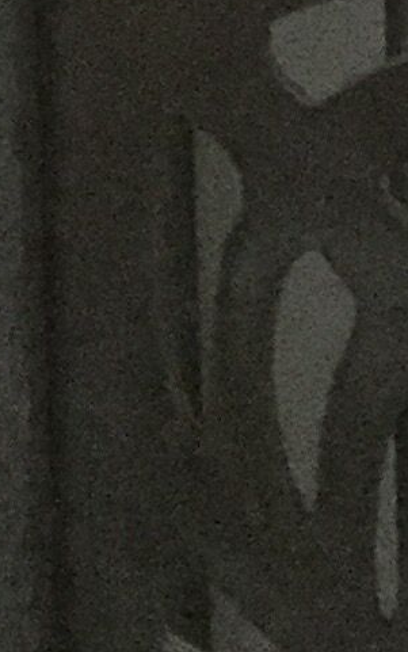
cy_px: -843
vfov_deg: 8.7
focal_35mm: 223
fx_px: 3964
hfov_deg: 5.6
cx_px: 1190
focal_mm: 3.3
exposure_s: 1/17
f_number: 2.4
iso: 800
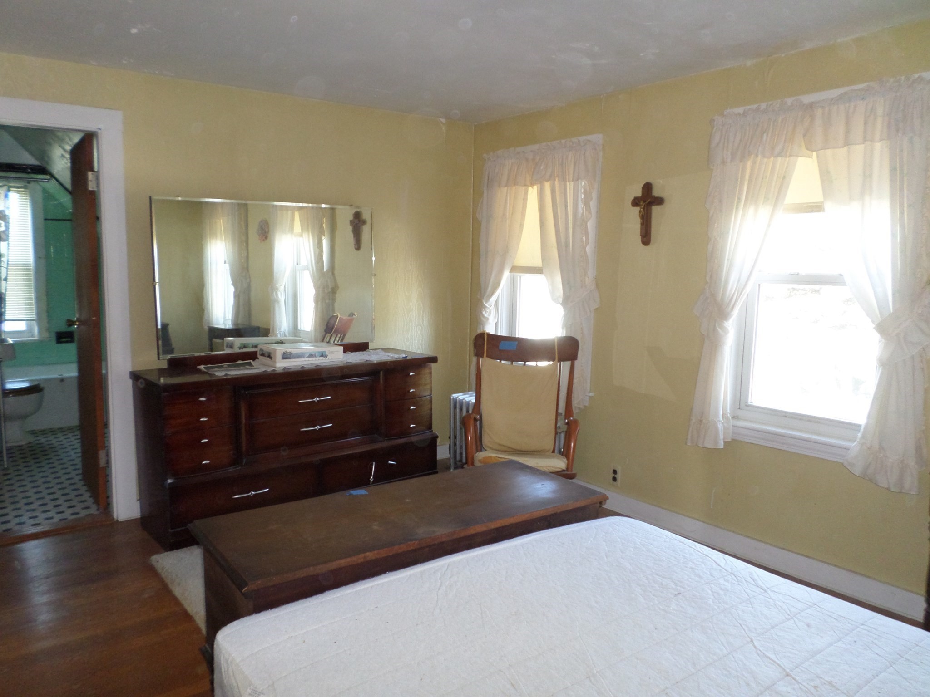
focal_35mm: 25
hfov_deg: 69.4
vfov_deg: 54.9
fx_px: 672
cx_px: 465
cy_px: 348
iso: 160
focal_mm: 4.5
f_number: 2.5
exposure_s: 1/30
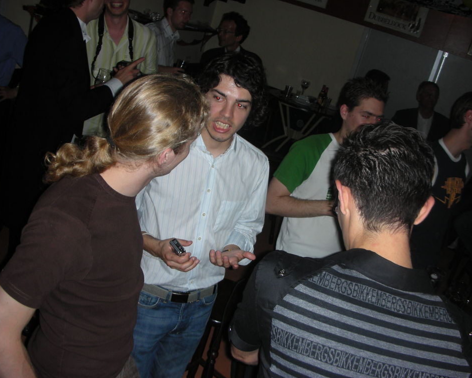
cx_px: 241
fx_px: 517
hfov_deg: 49.1
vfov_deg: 40.1
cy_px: 188
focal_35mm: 37
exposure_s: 1/60.1
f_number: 3
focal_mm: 5.8
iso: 64
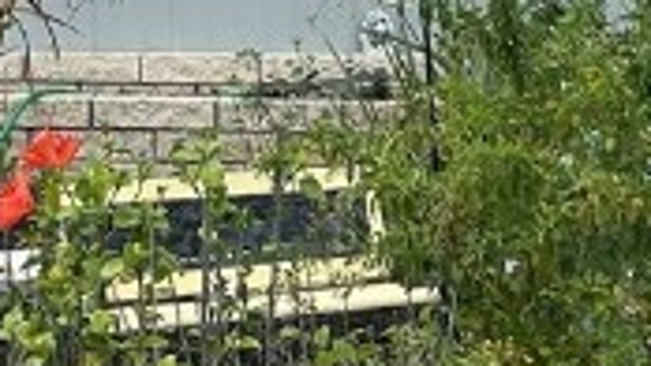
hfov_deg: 12.8
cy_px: -601
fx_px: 2884
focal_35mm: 167
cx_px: 123
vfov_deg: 6.8
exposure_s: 1/4630
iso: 50
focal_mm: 5.7
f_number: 1.5
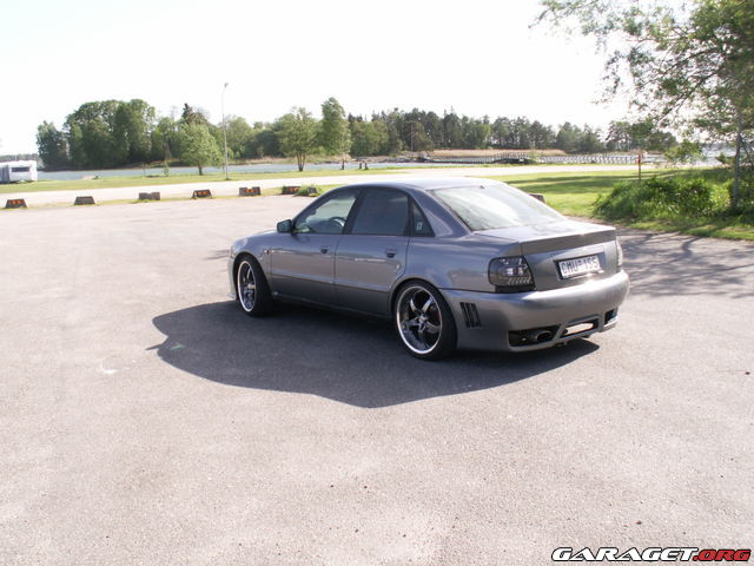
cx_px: 377
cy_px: 283
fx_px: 762
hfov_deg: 52.6
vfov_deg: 40.7
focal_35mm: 35
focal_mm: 5.86
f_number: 5.6
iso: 50
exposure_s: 1/125
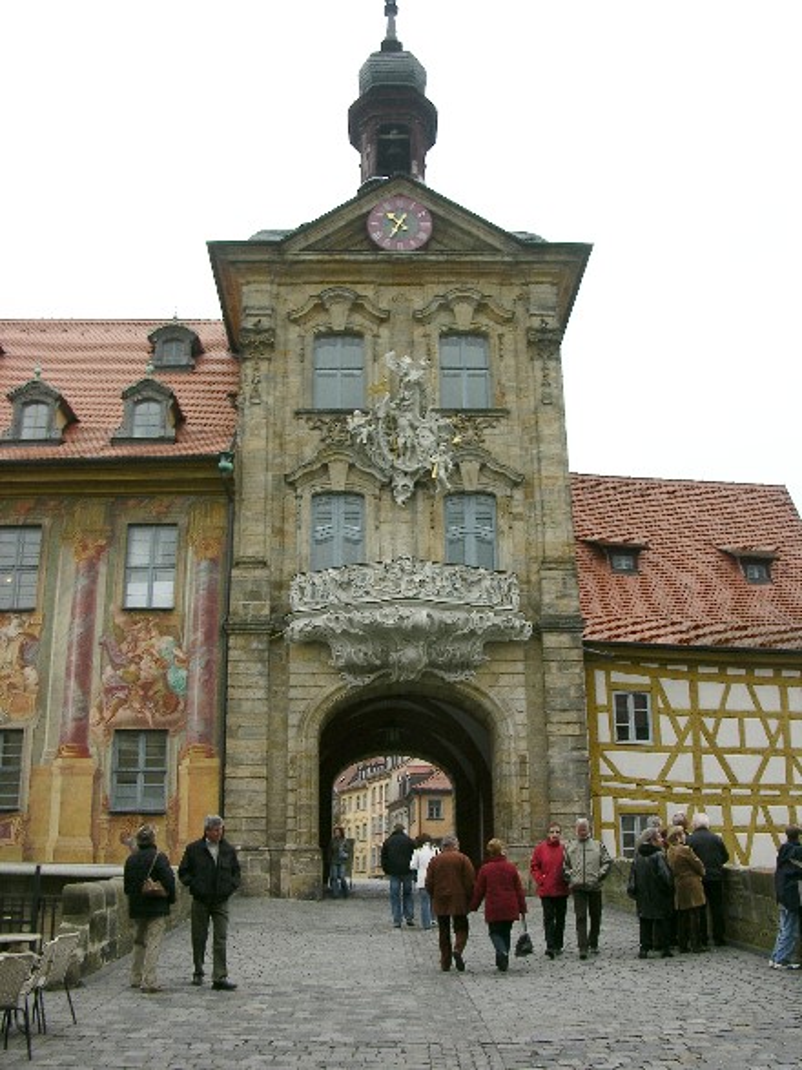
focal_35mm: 35
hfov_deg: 40.7
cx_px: 401
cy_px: 535
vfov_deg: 52.6
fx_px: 1082
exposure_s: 1/76.1
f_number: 5.6
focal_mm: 8.9
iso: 50
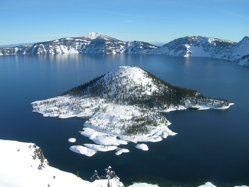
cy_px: 94
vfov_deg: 40.7
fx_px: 252
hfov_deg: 52.6
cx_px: 124
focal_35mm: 35
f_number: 4.8
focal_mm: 5.4
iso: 50
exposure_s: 1/481
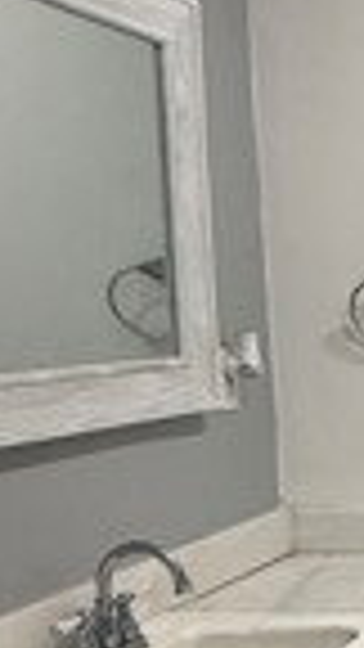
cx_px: 993
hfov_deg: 12.1
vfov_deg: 30.5
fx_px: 1167
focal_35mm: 68
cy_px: 482
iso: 160
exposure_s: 1/120
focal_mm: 2.22
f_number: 2.2
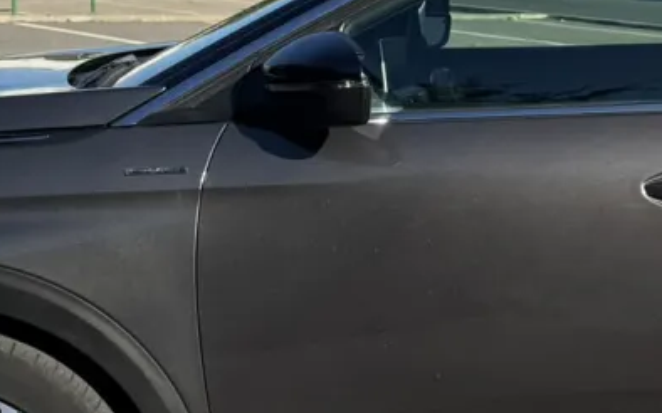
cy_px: 180
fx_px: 1677
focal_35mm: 93
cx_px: 680
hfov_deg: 21.5
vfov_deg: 14.0
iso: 80
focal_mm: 6.76
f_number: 1.78
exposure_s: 1/3413
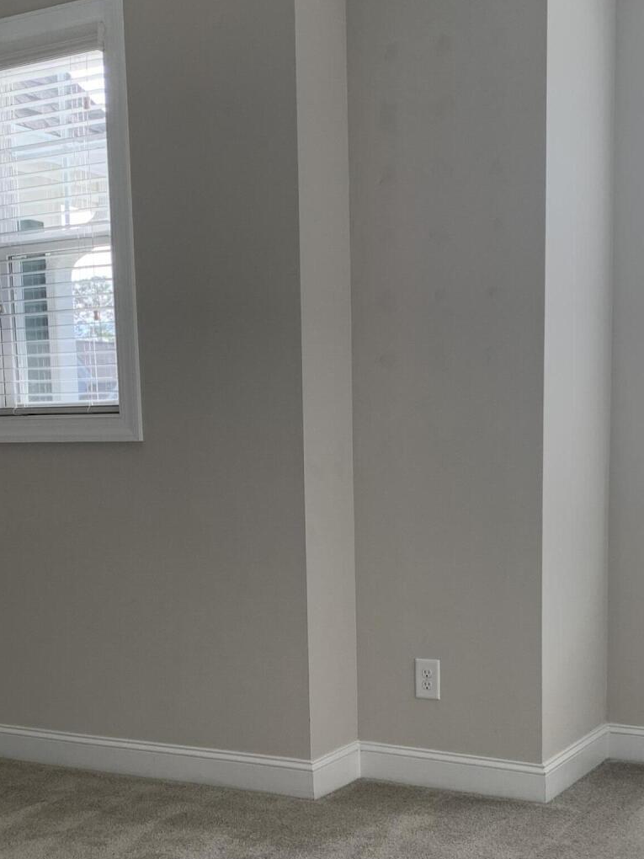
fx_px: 1265
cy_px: 622
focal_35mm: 51
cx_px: 306
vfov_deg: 36.8
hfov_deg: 28.6
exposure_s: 1/156
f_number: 1.8
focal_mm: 4.25
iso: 25
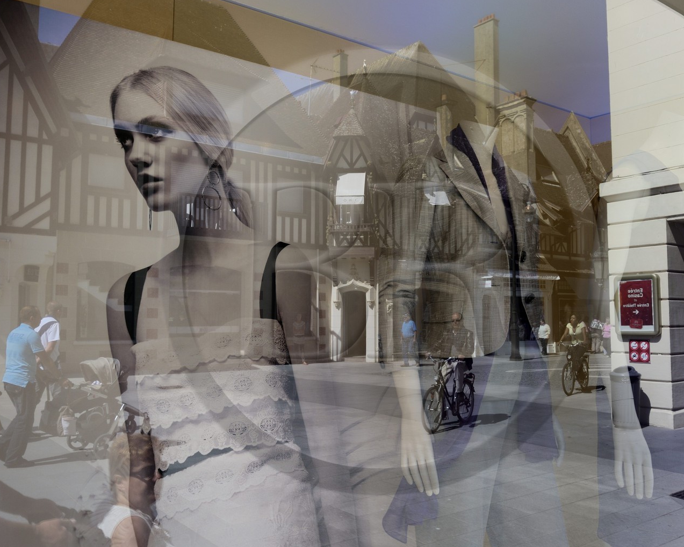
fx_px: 668
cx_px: 379
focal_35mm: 33
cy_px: 271
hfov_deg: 54.1
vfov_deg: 44.5
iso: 200
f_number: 9
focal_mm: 28
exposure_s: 1/200
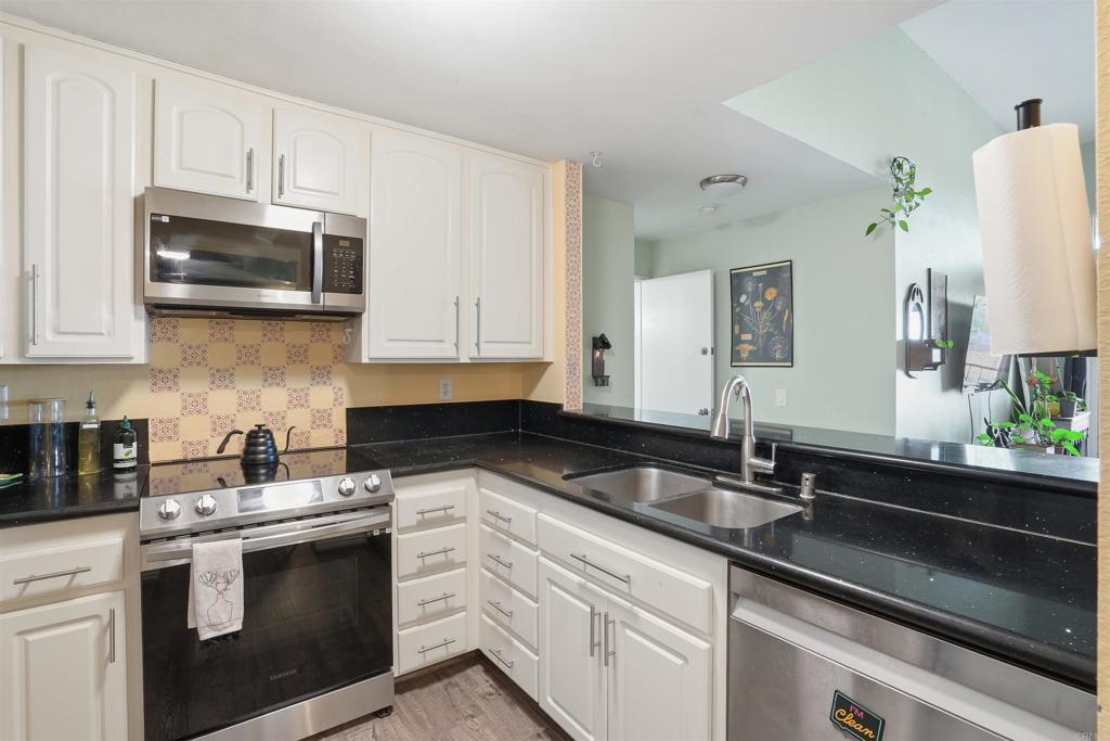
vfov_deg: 73.8
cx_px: 555
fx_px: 493
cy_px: 370
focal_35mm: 16
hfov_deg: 96.7
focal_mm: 16
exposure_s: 1/13
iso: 500
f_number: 11
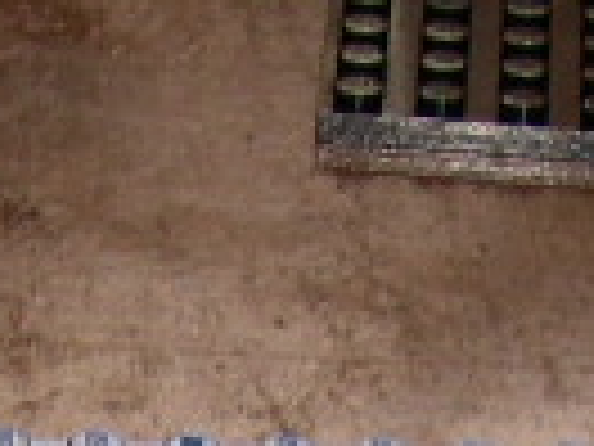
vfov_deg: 4.7
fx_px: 5045
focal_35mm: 294
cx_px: -112
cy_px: 1527
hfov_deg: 6.7
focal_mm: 8
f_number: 7.6
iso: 100
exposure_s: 1/30
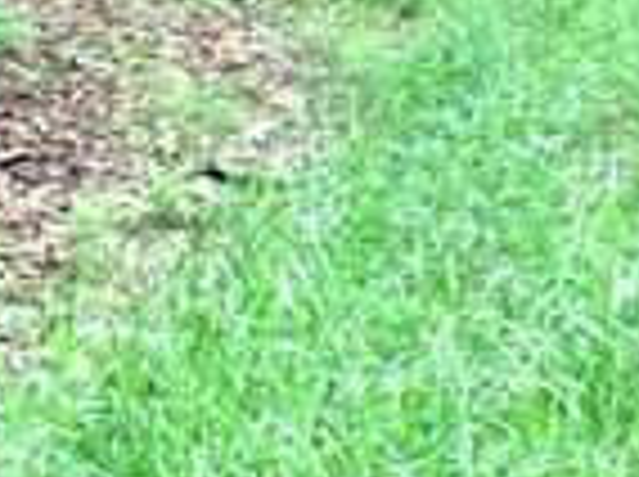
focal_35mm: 188
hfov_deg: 10.5
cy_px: -153
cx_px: 580
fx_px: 3465
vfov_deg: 7.8
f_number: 1.8
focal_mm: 4.25
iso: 125
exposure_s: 1/60
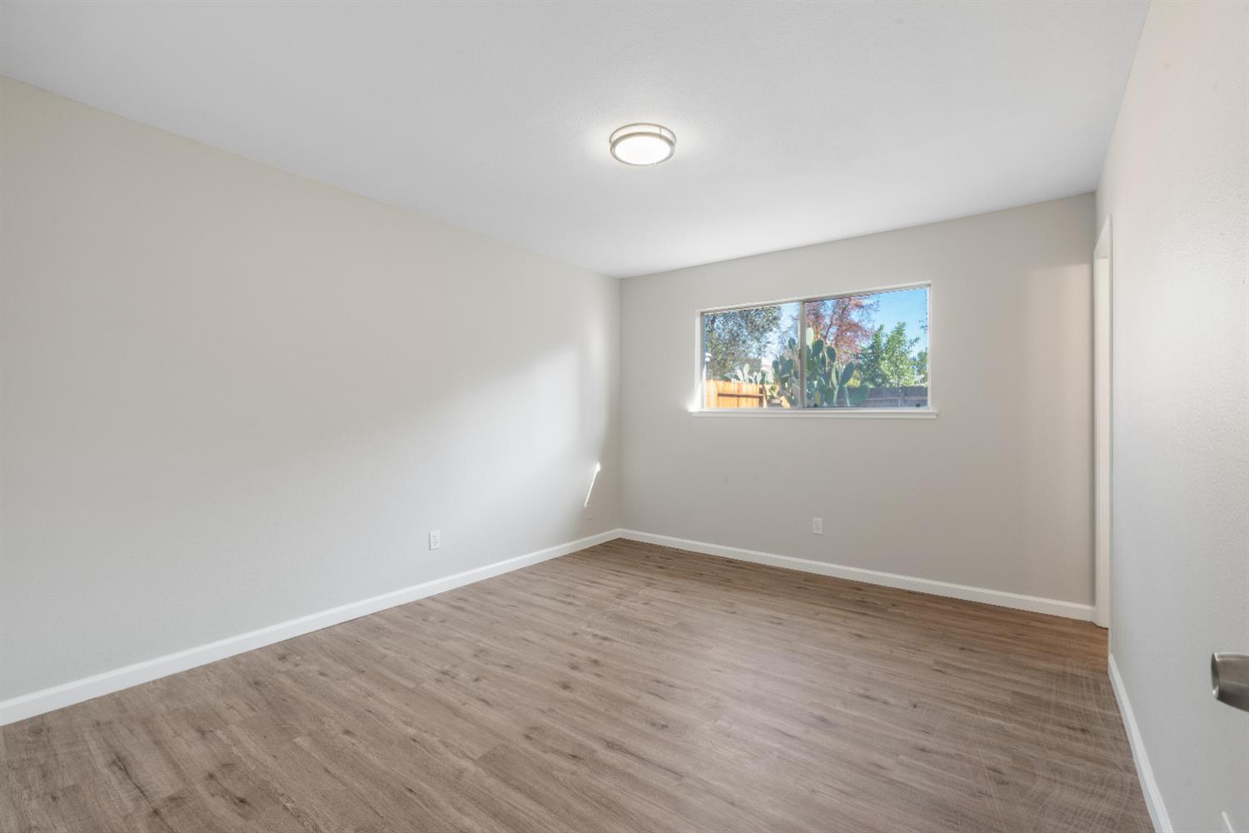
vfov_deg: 77.3
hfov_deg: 100.4
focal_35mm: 15
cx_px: 624
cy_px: 416
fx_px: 520
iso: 100
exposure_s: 1
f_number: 10
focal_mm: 15
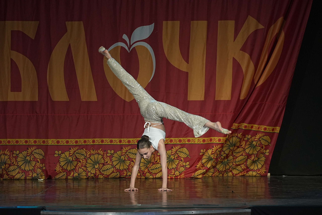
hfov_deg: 10.9
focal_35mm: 189
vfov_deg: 7.3
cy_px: 108
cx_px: 161
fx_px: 1690
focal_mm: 126
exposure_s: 1/400
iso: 2000
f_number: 4
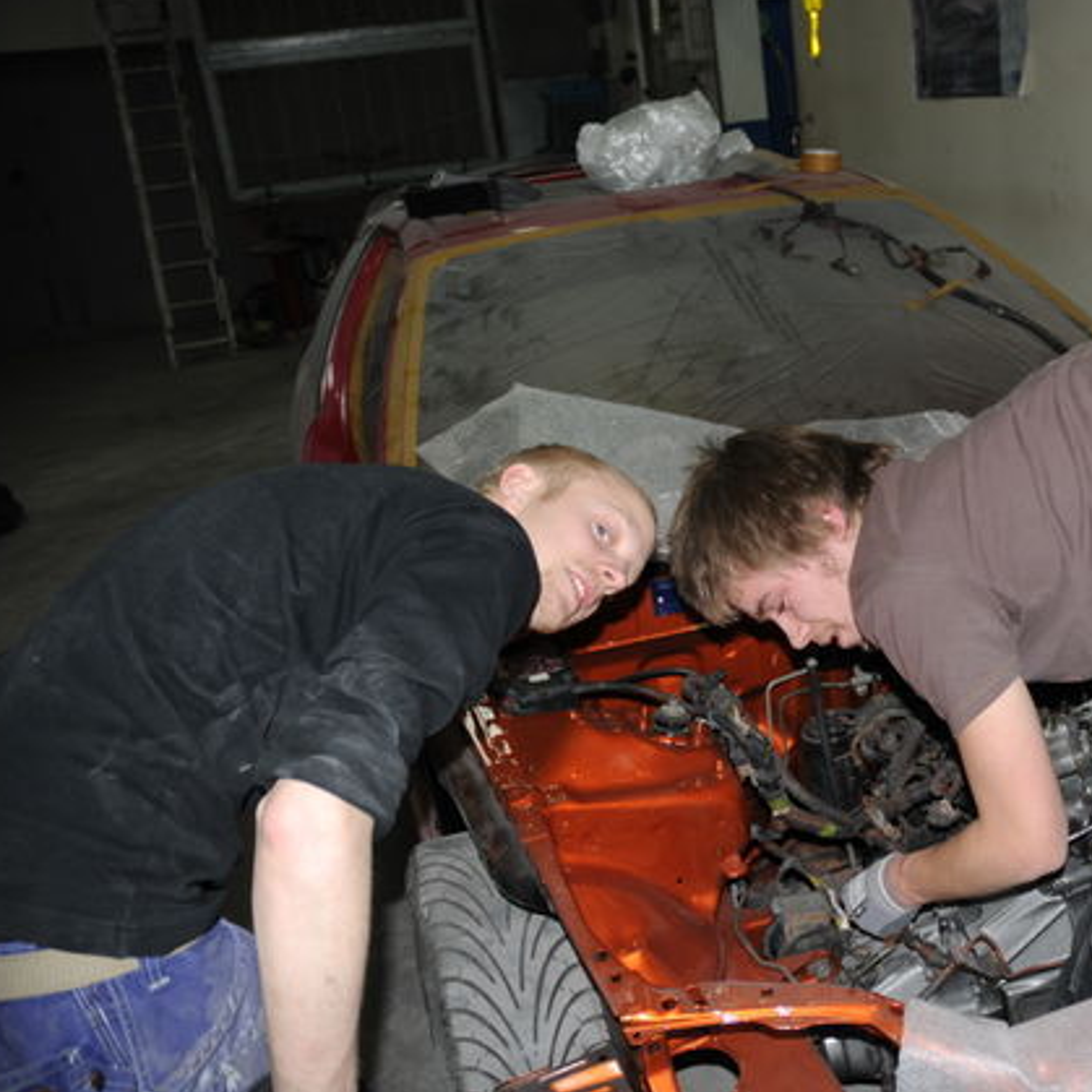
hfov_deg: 45.8
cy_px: 541
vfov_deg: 47.2
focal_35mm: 35
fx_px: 1249
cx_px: 800
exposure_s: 1/60
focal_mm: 18
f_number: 3.5
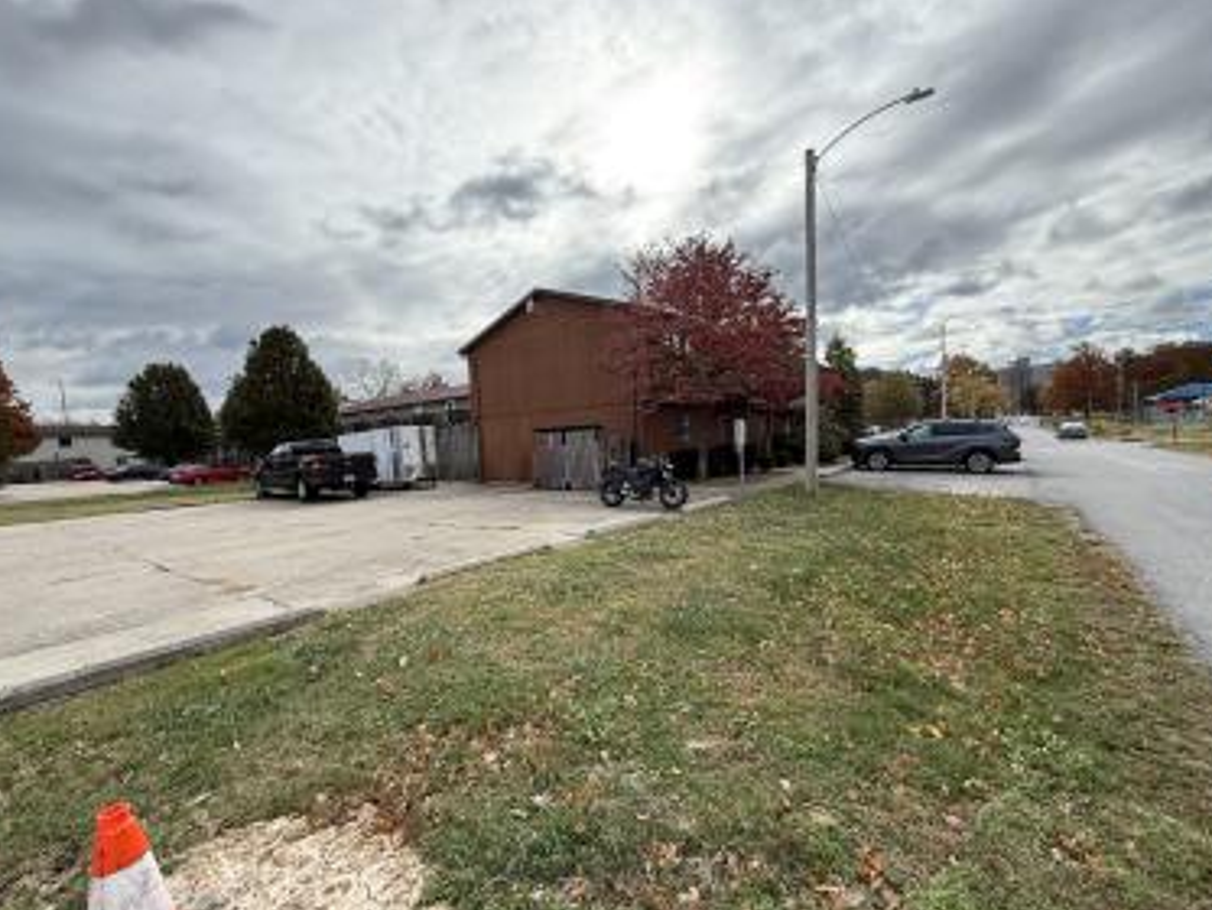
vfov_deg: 81.7
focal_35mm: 15
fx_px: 525
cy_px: 471
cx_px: 611
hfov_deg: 98.2
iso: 64
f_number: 2.2
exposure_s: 1/1033
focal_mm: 2.22
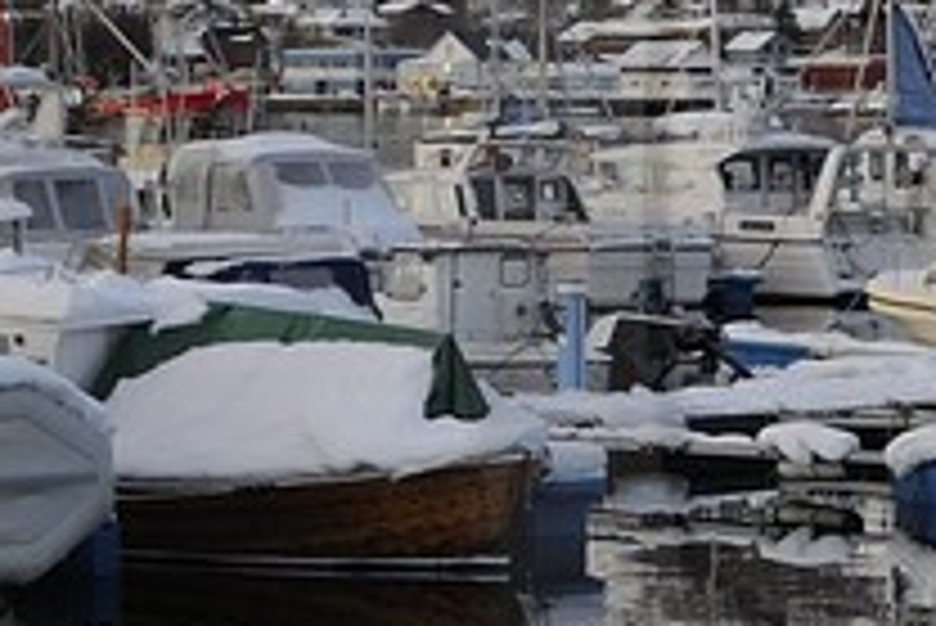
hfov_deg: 9.2
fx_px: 5203
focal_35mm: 200
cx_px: 2295
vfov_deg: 6.9
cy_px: 203
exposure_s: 1/80
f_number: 5.6
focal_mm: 26
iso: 400
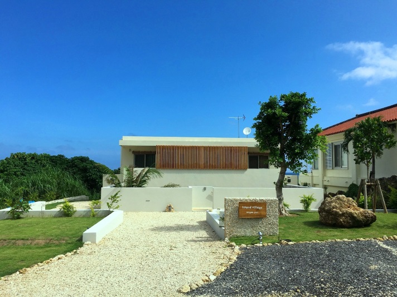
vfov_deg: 48.2
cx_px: 198
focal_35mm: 29
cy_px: 148
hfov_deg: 61.7
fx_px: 333
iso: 25
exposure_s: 1/2331
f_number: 2.2
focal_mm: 4.15
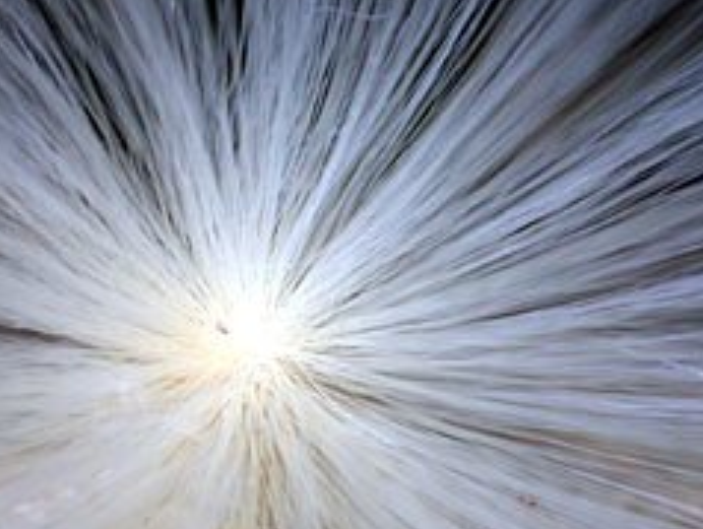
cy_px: 322
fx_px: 2663
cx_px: 233
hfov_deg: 15.0
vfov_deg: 11.3
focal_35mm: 131
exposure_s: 1/60.3
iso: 100
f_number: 3.5
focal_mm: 16.2
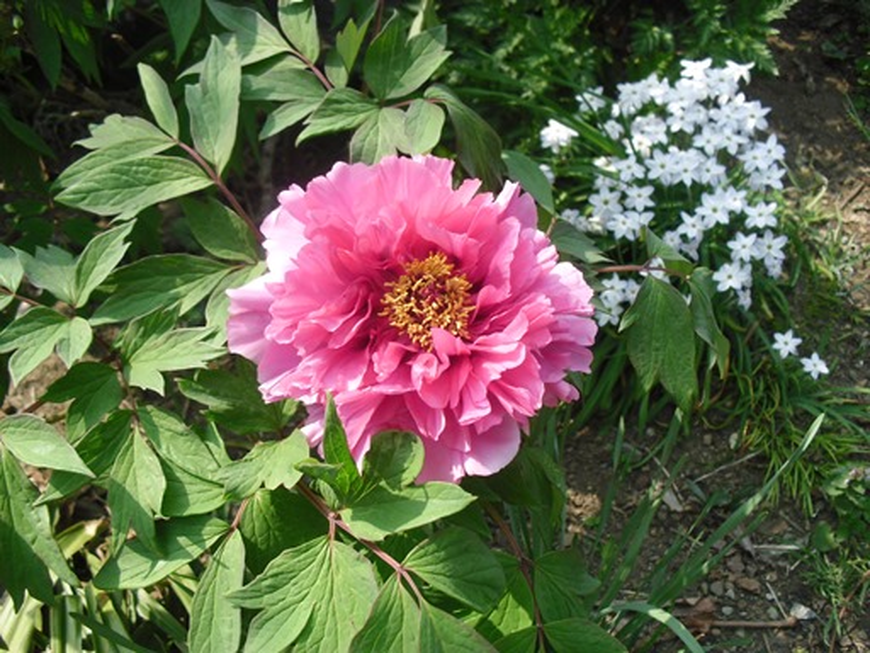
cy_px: 326
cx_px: 435
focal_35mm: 36
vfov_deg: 39.7
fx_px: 905
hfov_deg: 51.4
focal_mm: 6.3
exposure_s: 1/400
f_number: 3.1
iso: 100
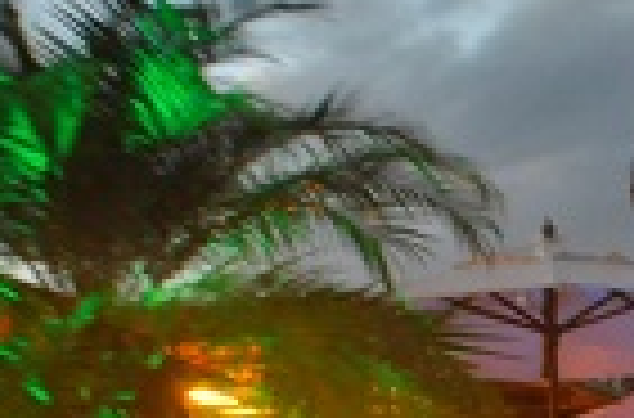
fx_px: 2317
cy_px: 694
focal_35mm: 132
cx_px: 1286
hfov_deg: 13.3
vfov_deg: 9.9
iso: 1000
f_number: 3.8
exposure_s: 1
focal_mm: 20
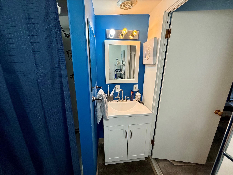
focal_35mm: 14
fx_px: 94
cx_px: 116
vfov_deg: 85.7
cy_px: 88
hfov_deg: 102.1
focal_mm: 2.22
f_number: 2.2
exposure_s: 1/120
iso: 250
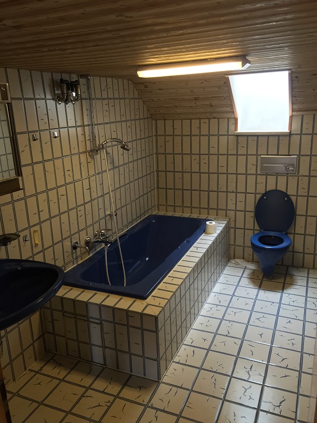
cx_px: 158
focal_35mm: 29
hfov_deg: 48.2
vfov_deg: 61.7
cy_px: 212
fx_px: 354
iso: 125
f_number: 2.2
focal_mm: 4.15
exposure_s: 1/30
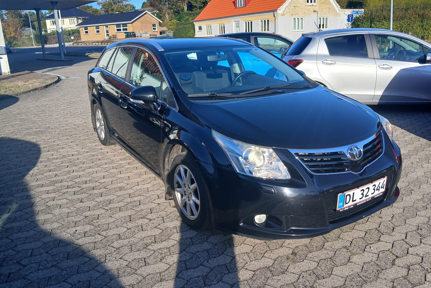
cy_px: 130
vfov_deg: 44.9
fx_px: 347
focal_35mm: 29
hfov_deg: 63.6
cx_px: 227
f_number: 1.8
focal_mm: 3.98
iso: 20
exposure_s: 1/446
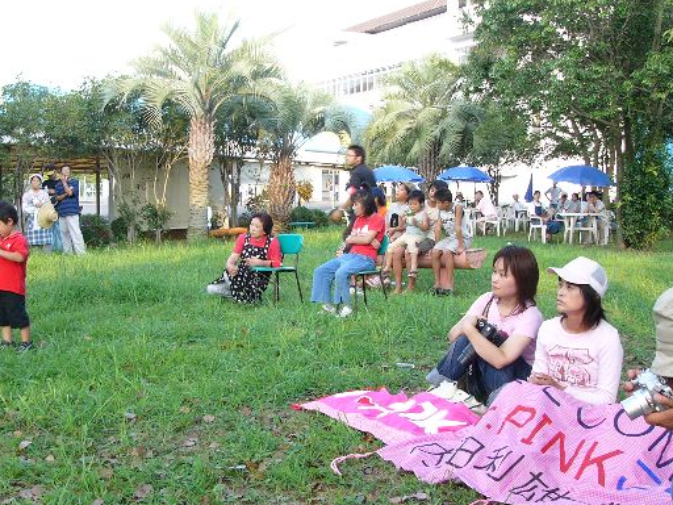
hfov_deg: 42.0
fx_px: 875
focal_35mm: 45
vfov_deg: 32.2
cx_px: 284
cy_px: 226
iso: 50
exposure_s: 1/50
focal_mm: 6.1
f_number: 3.3
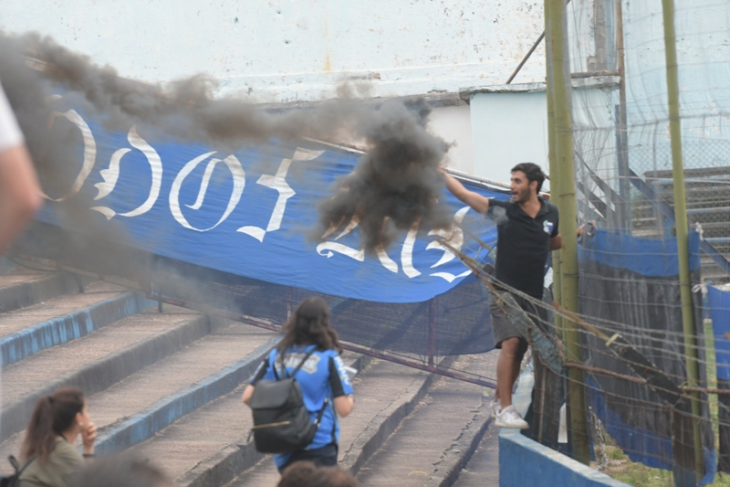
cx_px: 365
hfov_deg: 11.0
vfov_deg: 7.3
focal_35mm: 188
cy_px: 244
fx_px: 3801
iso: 800
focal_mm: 125
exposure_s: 1/320
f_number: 5.6
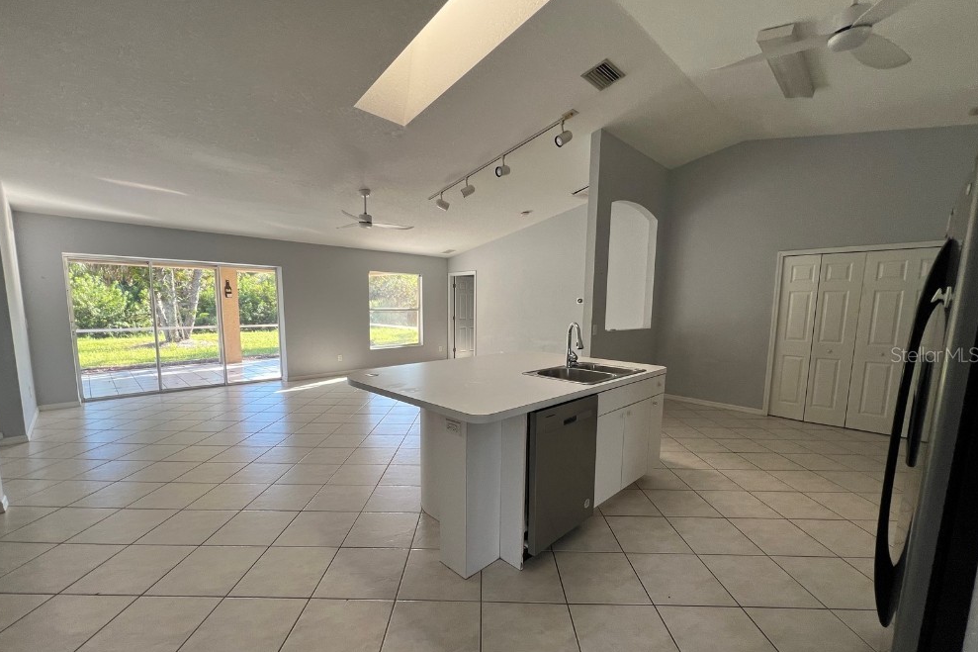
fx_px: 380
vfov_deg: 81.0
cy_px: 354
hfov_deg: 104.2
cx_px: 478
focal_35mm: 14
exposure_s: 1/99
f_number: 1.8
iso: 64
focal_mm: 1.57
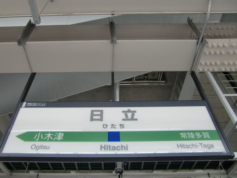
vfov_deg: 46.8
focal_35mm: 30
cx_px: 110
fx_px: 205
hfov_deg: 59.9
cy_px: 89
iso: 64
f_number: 2.6
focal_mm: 4.9
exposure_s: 1/160
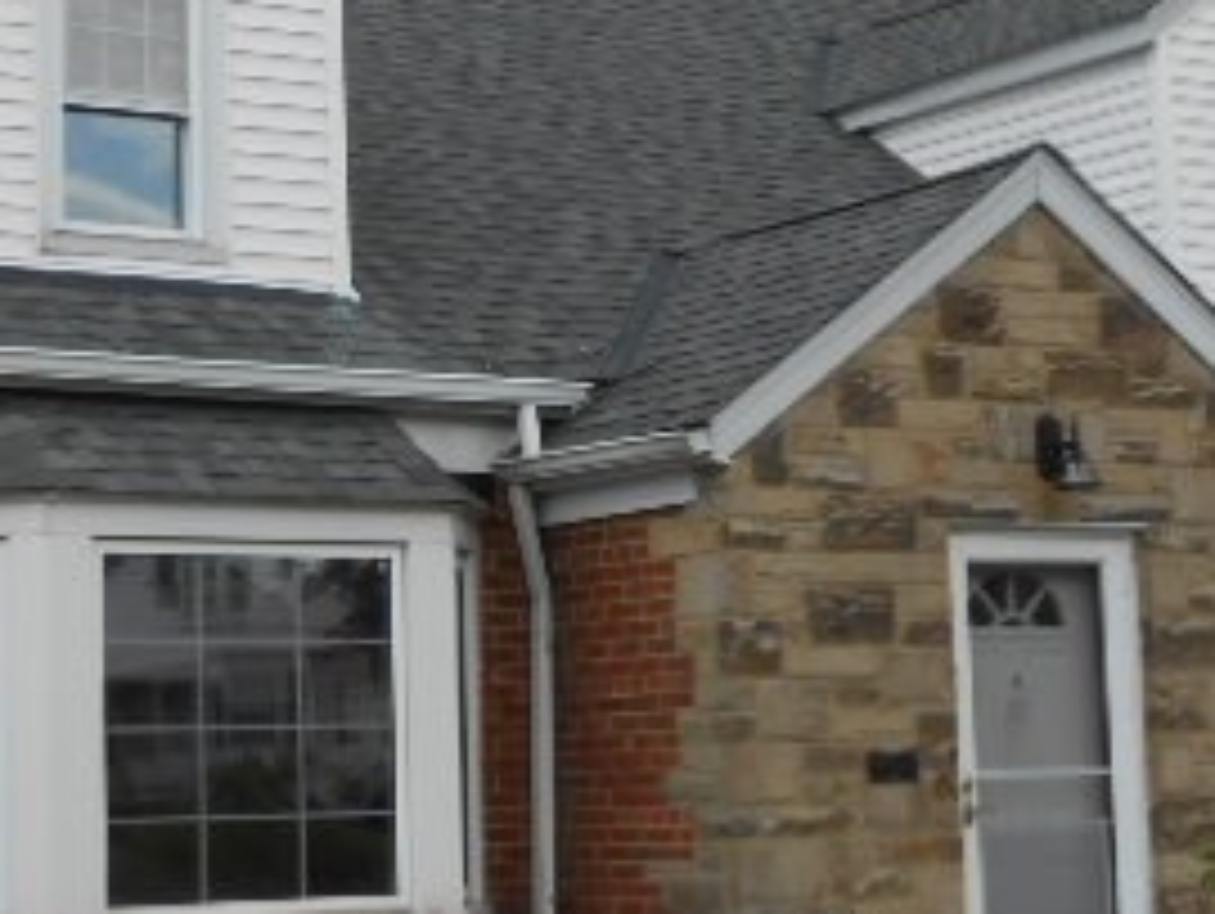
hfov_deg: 21.7
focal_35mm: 90
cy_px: 405
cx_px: 396
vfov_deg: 16.4
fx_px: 3162
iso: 80
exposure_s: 1/320
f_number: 4.2
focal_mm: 6.8
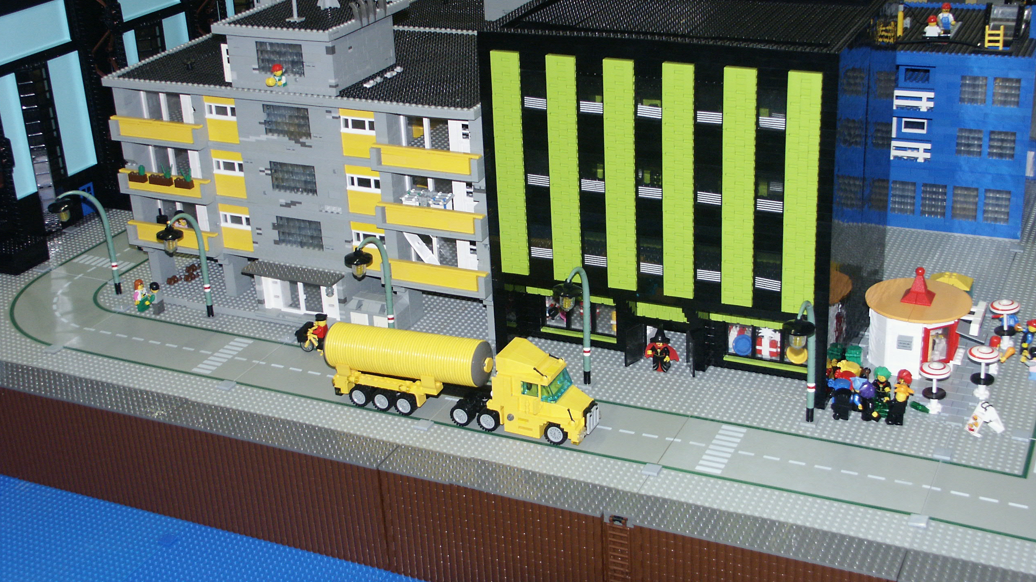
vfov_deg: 25.9
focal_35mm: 46
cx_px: 516
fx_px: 1264
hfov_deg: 44.6
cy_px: 235
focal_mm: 10.89
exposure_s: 1/45
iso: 200
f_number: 2.8
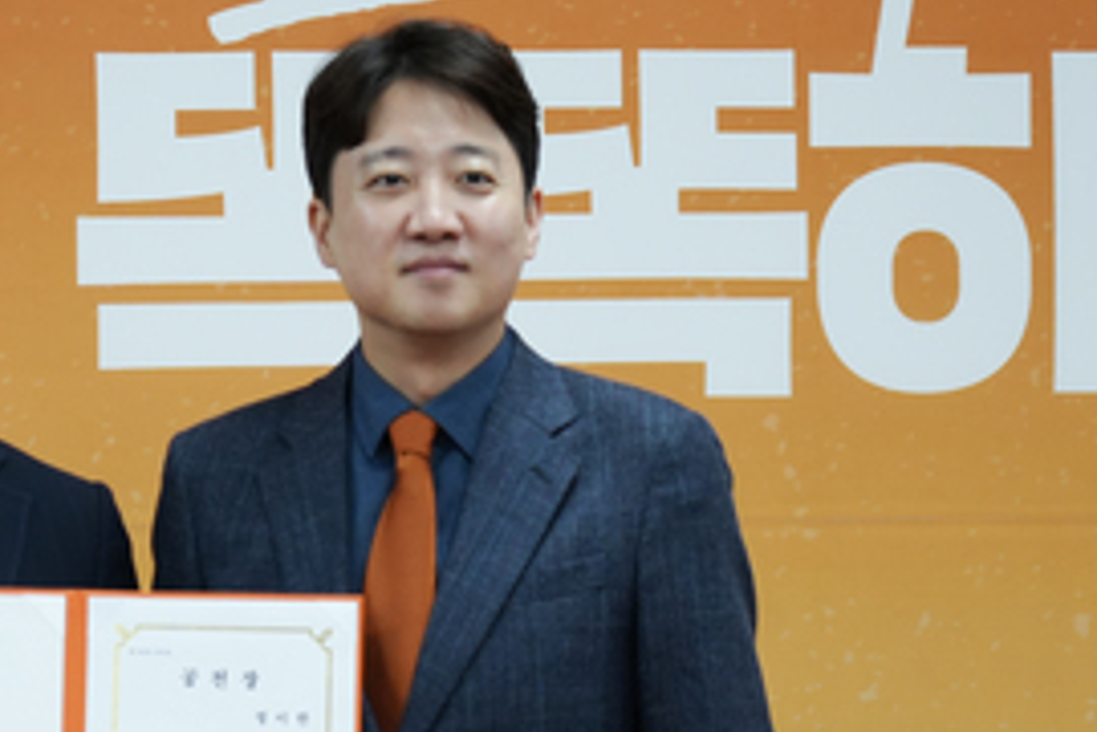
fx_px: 6521
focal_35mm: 214
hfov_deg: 9.6
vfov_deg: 6.4
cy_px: 592
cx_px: 134
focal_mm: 92
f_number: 4
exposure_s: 1/160
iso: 1000
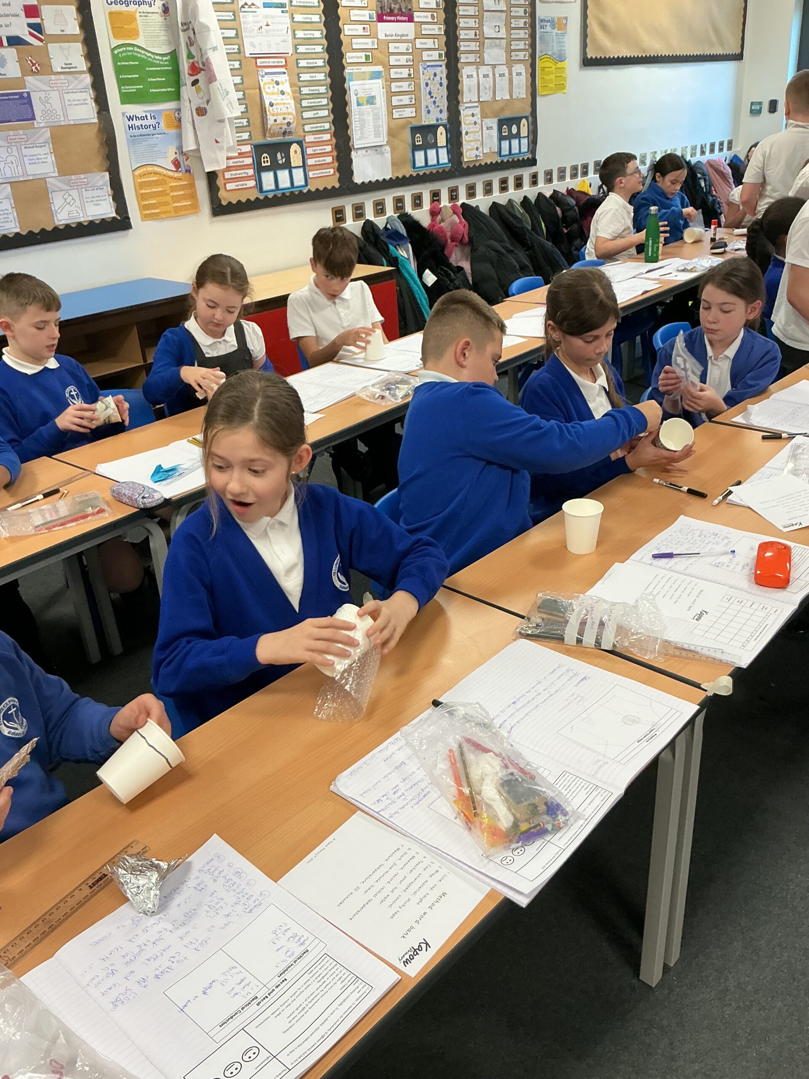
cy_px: 540
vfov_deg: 61.7
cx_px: 404
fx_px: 904
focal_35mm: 29
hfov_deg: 48.2
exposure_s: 1/60
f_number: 1.8
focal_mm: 3
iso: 80
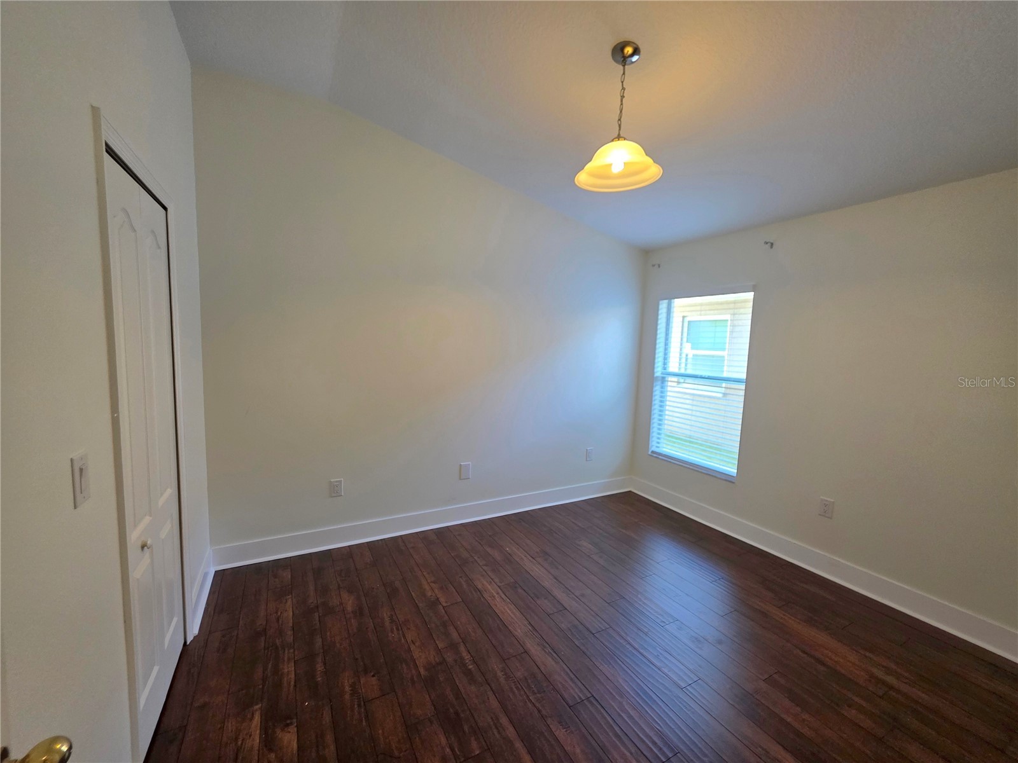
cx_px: 509
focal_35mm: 13
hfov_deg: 106.2
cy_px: 382
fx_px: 382
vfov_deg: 89.9
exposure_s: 1/120
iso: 200
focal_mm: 2.2
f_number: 1.9
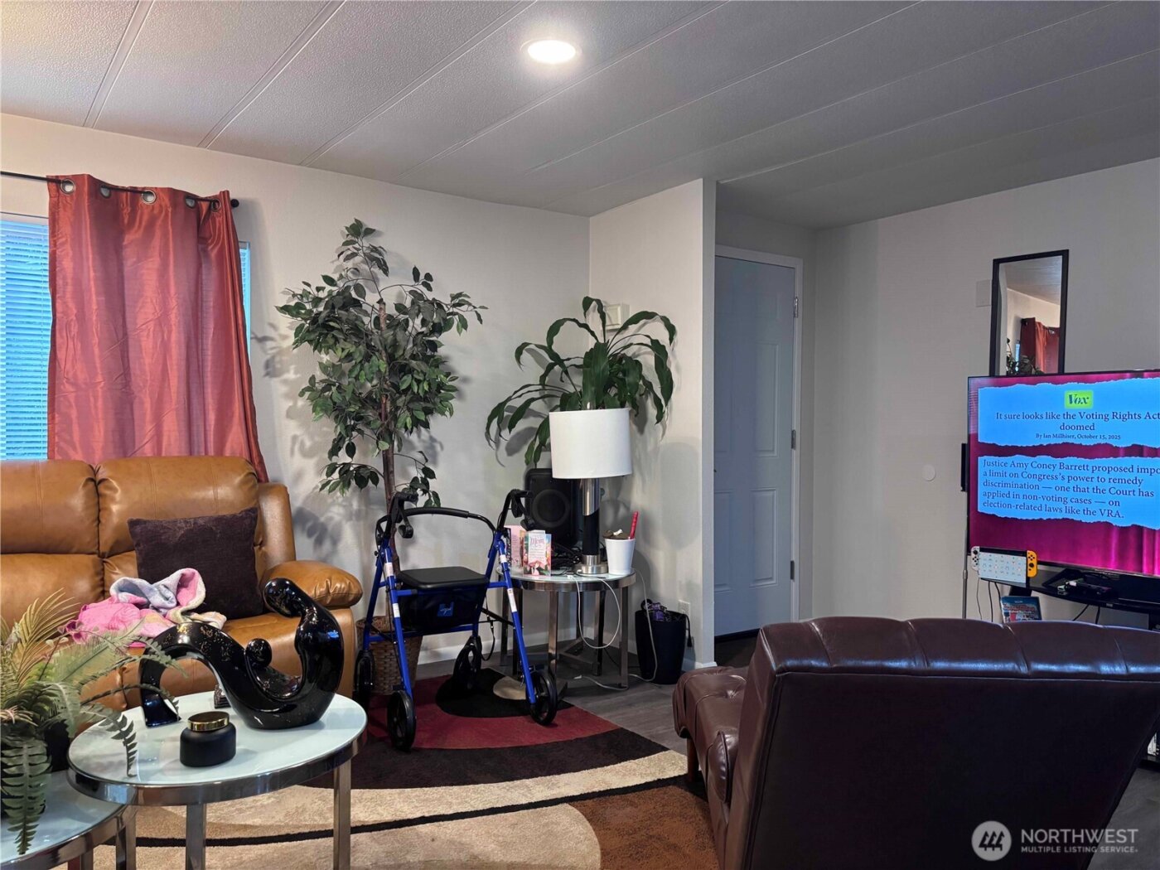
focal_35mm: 26
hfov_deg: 67.3
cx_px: 580
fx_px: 871
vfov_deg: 53.1
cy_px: 435
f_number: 1.6
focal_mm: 5.96
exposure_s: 1/60
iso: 320
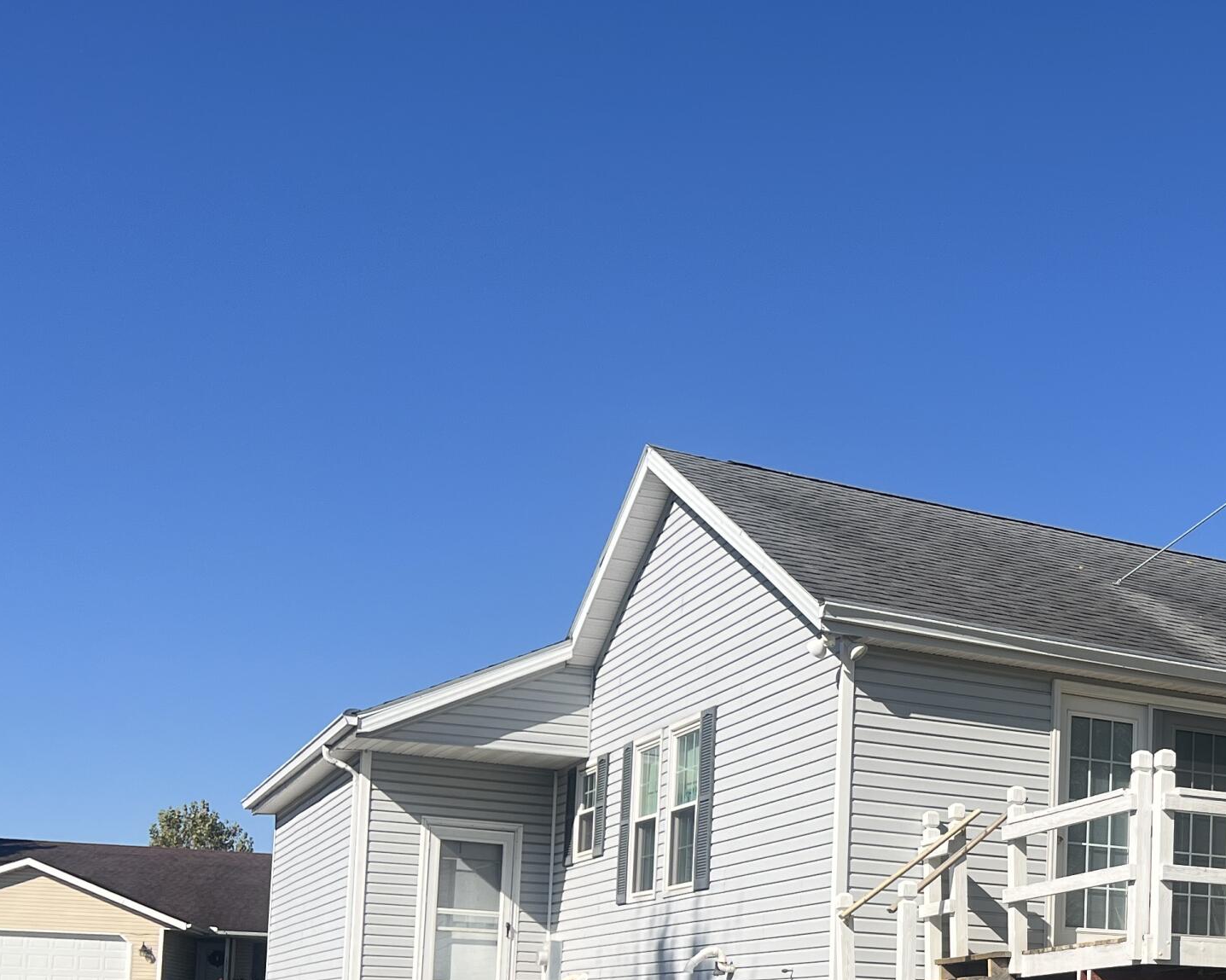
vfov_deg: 27.3
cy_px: 932
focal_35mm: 53
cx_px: 1275
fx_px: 1923
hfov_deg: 32.1
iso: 50
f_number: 1.5
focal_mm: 5.7
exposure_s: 1/5587
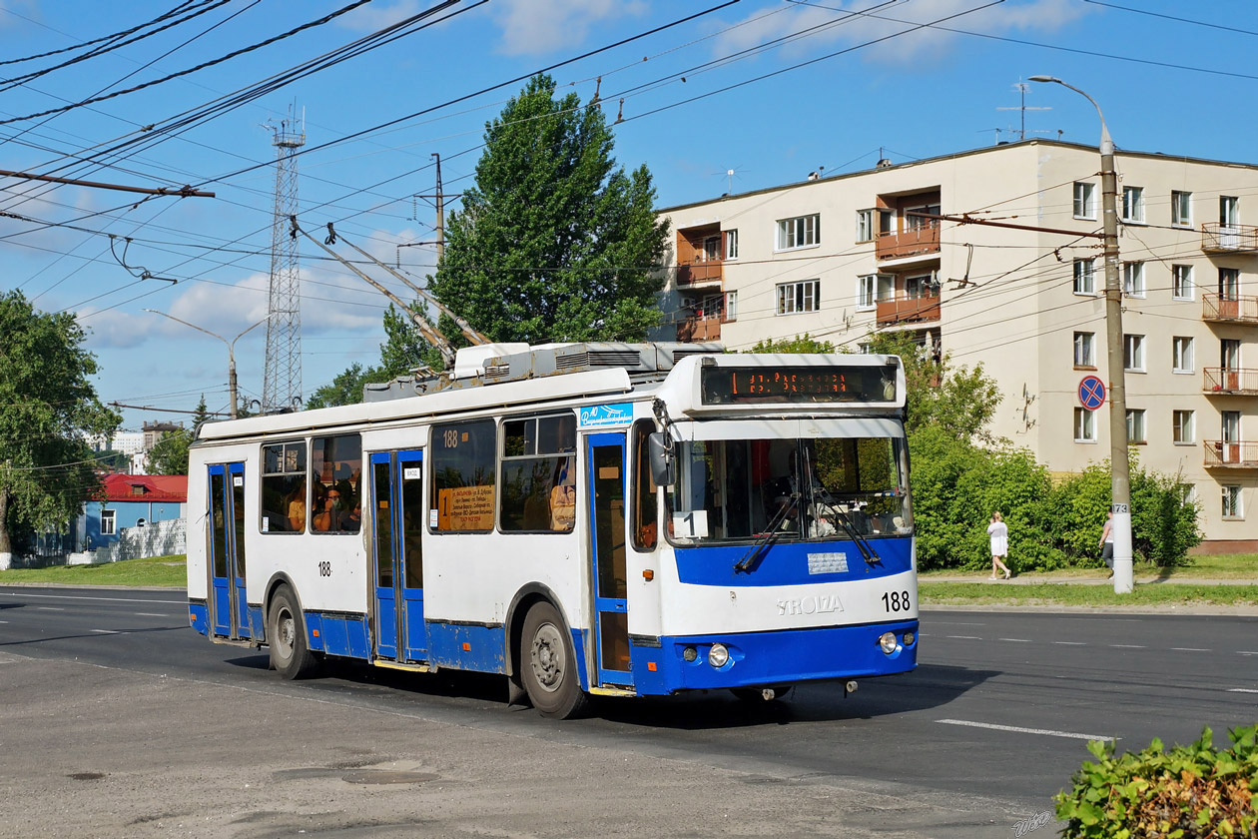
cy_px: 420
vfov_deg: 25.8
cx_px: 629
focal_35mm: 52
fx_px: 1834
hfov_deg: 37.9
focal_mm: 35
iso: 200
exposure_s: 1/1600
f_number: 7.1
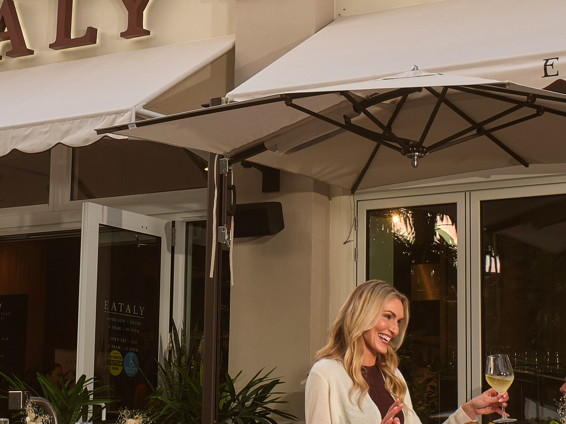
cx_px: 66
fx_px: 1733
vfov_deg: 13.9
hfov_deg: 18.3
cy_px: 131
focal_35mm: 106
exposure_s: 1/160
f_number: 5.6
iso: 160
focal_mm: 23
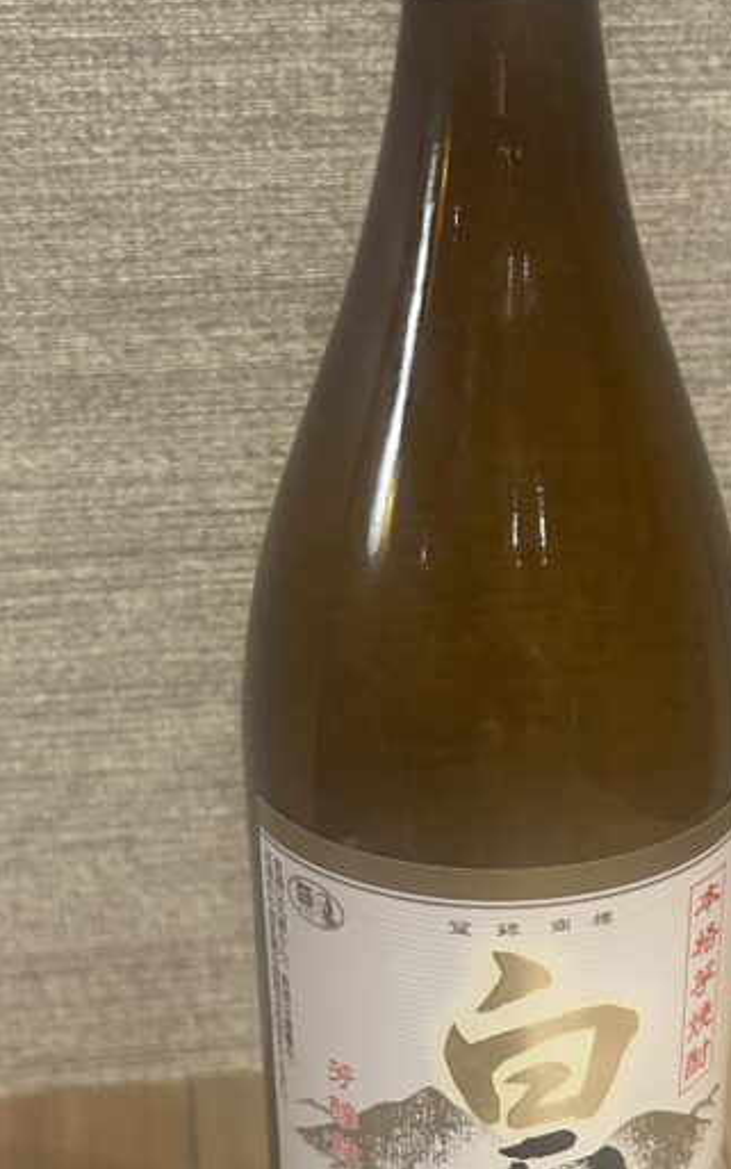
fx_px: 1752
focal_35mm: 55
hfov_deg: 23.6
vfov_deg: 36.5
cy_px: 788
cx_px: 417
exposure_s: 1/50
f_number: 1.5
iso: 250
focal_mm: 5.7
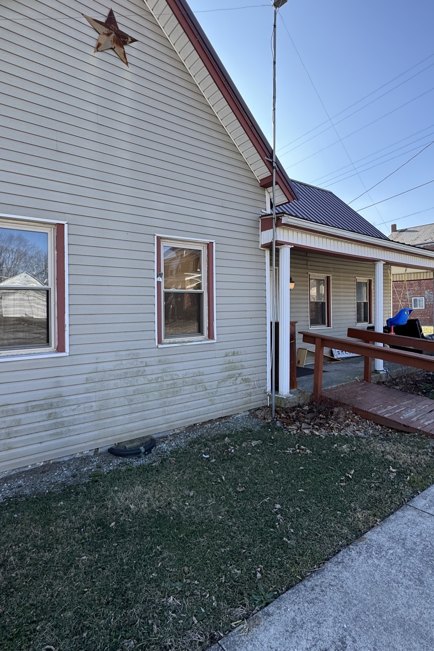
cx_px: 242
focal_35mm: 20
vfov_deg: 83.9
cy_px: 305
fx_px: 362
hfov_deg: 61.8
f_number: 2.2
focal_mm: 2.22
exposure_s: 1/467
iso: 40
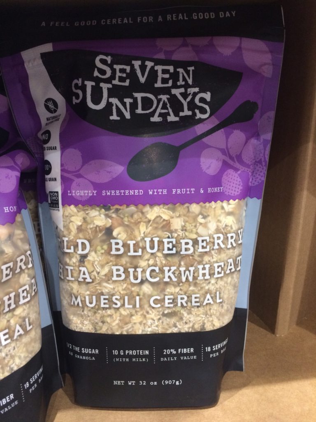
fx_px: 353
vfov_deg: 61.7
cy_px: 211
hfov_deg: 48.2
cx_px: 158
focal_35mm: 29
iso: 250
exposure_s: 1/33
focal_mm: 4.15
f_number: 2.2
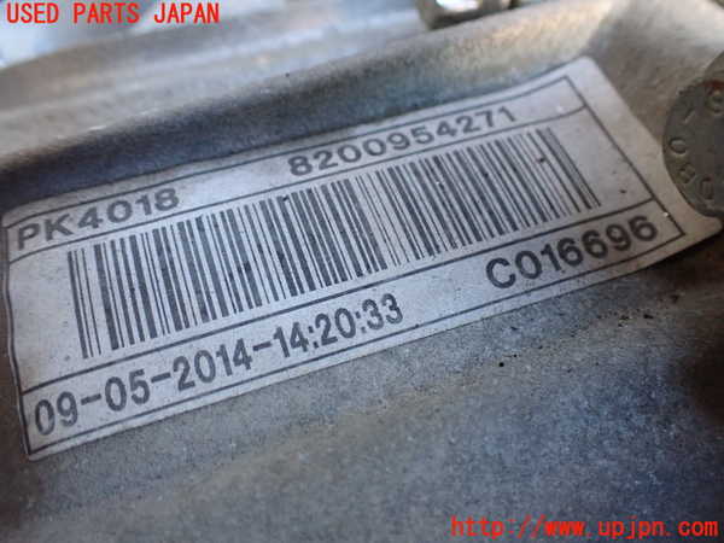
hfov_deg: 60.0
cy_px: 272
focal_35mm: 30
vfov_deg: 46.8
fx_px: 627
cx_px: 362
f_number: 2.3
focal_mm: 5.4
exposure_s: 1/60
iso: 800
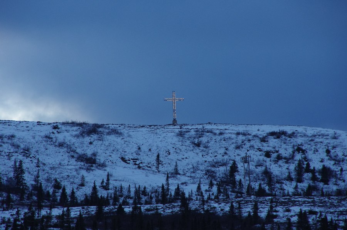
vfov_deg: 3.6
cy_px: 115
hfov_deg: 5.5
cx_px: 174
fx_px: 3607
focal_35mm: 375
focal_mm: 250
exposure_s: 1/125
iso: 800
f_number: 13
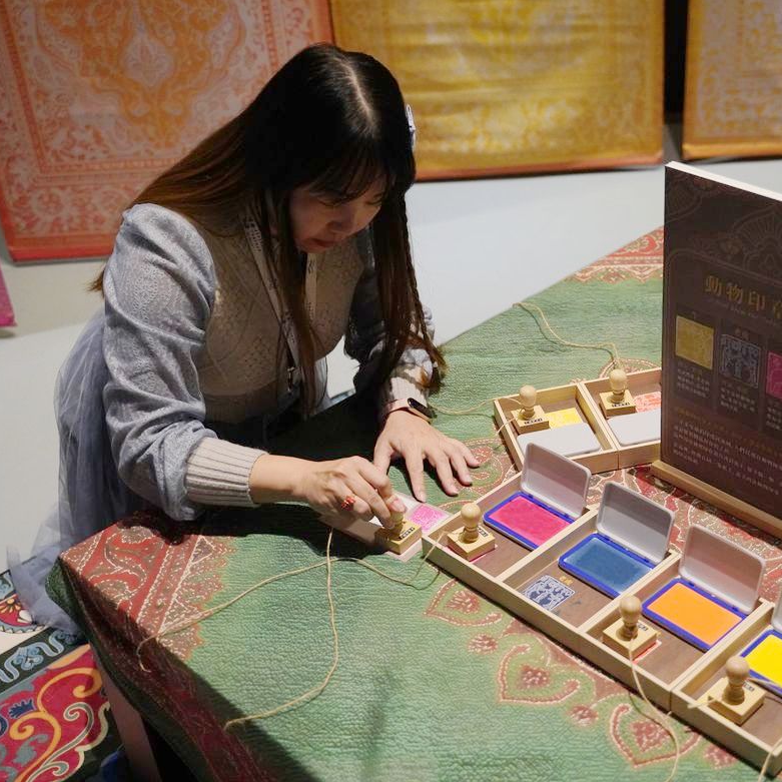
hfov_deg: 35.7
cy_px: 382
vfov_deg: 36.1
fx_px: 1201
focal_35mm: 47
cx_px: 526
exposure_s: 1/160
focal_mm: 36
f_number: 2.8
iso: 6400
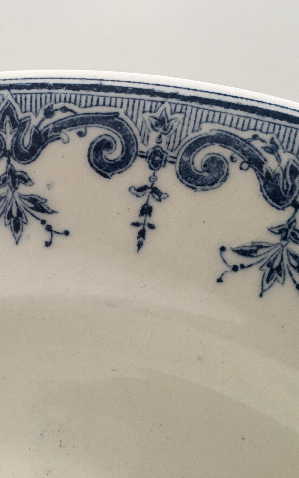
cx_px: 43
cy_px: 234
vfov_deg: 47.2
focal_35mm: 42
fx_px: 548
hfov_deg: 29.5
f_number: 2.2
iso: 160
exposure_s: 1/33
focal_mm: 4.15
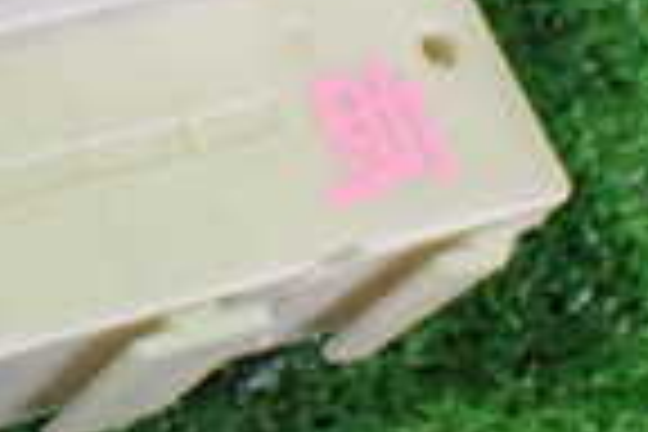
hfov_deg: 14.2
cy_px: -22
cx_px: -459
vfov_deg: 10.4
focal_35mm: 130
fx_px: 2340
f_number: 2.3
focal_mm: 5.4
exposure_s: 1/40
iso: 800
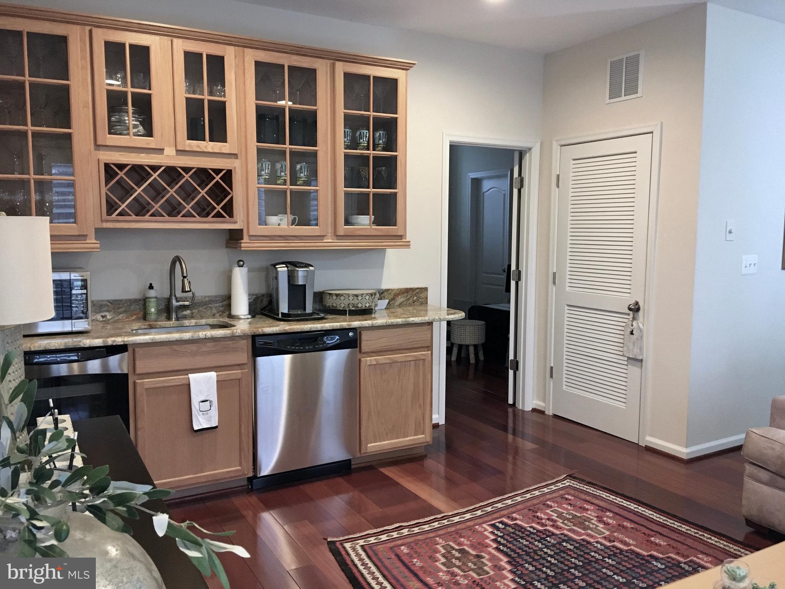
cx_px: 392
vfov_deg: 48.2
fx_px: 658
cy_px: 294
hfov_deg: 61.7
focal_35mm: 29
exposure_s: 1/30
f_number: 2.2
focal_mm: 4.15
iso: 200
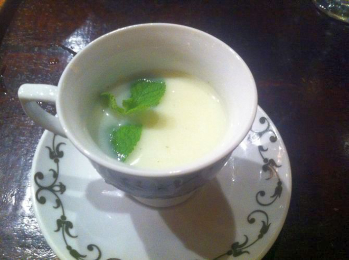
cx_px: 174
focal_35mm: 35
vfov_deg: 40.6
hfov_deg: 52.7
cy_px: 130
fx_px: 352
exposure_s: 1/15
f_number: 2.8
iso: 500
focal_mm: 3.85
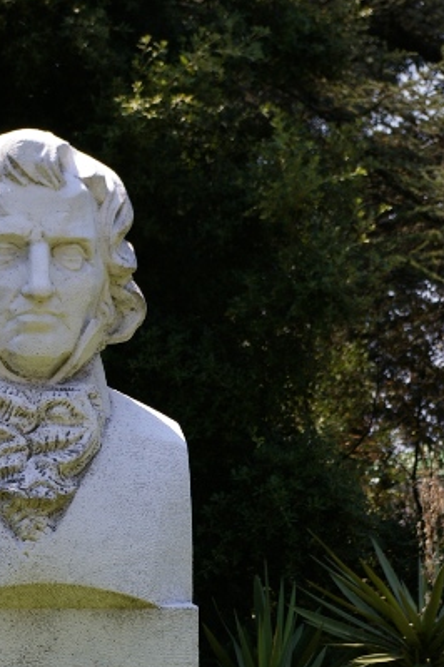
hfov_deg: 9.6
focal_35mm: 143
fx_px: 2643
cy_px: 541
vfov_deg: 14.3
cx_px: 69
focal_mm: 55
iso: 200
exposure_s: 1/350
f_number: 8
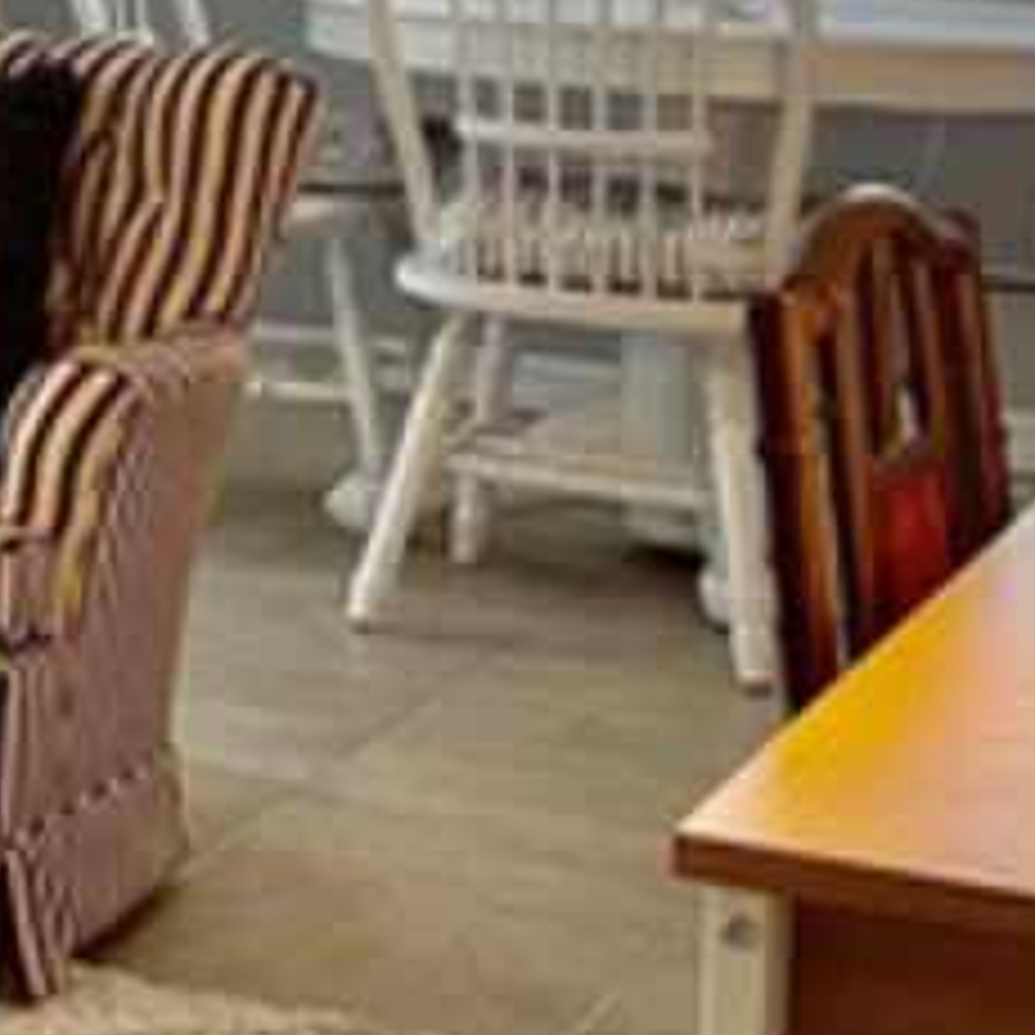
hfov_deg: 11.6
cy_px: -194
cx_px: -1287
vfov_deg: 13.3
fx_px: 4330
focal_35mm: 128
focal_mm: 5.1
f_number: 1.6
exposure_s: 1/60
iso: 200
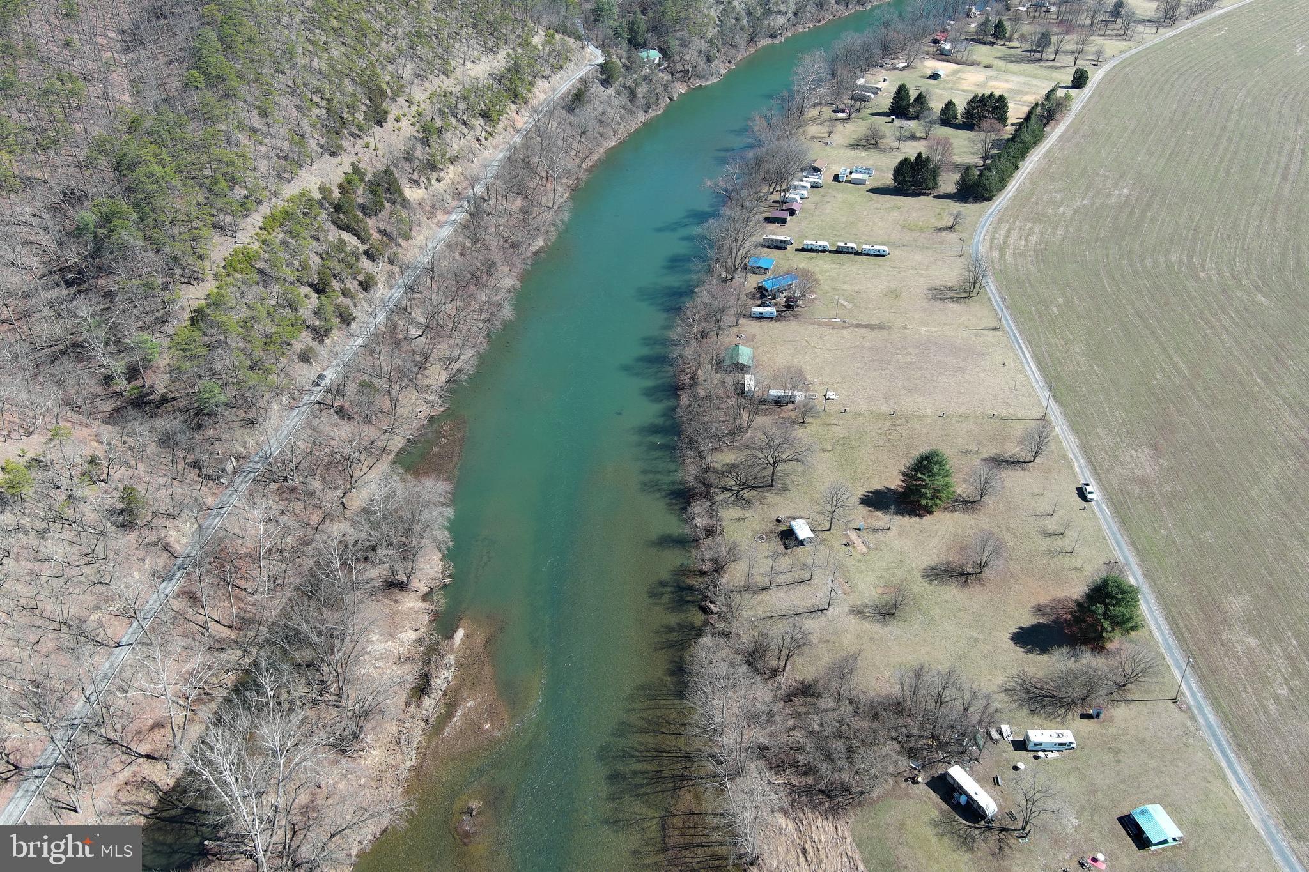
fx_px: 1054
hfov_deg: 63.7
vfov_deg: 45.0
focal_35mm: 29
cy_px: 436
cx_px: 654
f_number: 2.8
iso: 100
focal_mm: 10.57
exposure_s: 1/544
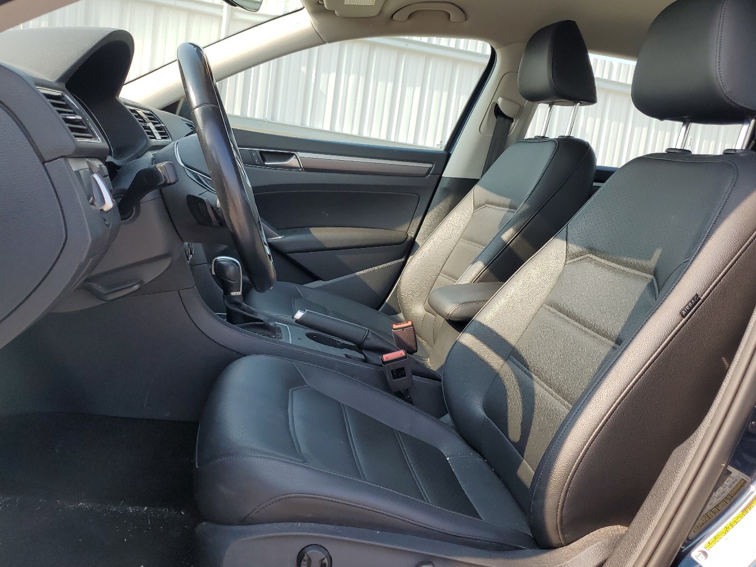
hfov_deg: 58.3
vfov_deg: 45.4
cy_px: 273
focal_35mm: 31
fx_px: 677
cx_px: 360
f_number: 1.5
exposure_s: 1/769
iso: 50
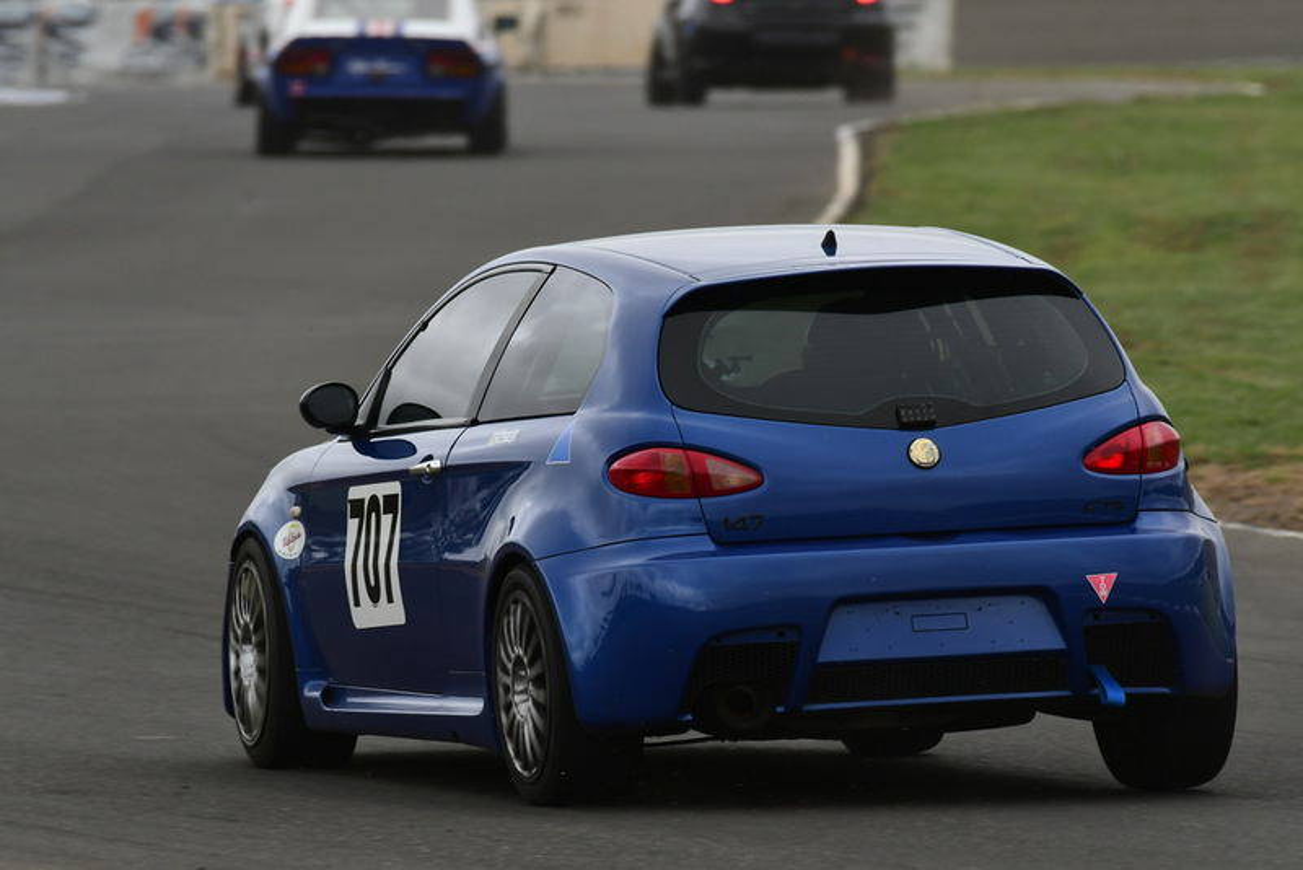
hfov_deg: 2.7
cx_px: 652
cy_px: 435
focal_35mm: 750
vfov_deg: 1.8
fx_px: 27154
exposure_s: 1/640
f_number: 10
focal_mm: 500
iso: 640
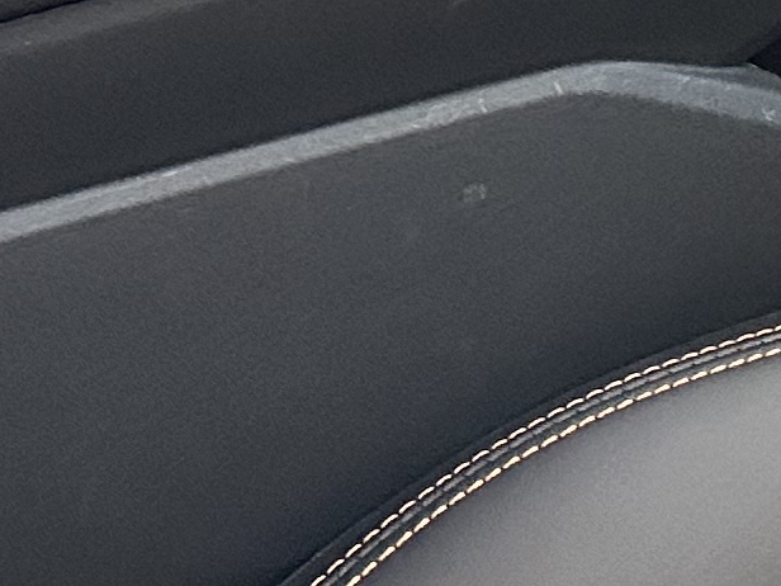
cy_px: -823
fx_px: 3542
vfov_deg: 8.6
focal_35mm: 157
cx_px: 1707
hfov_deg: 11.1
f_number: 1.78
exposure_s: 1/60
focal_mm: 6.86
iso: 400
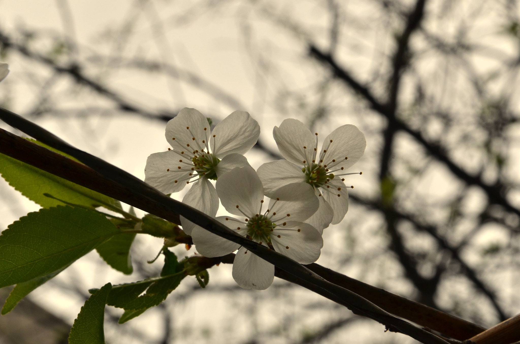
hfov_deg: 14.9
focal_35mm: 138
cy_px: 172
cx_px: 260
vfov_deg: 9.9
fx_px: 1989
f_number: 20
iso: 400
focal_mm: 92
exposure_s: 1/400
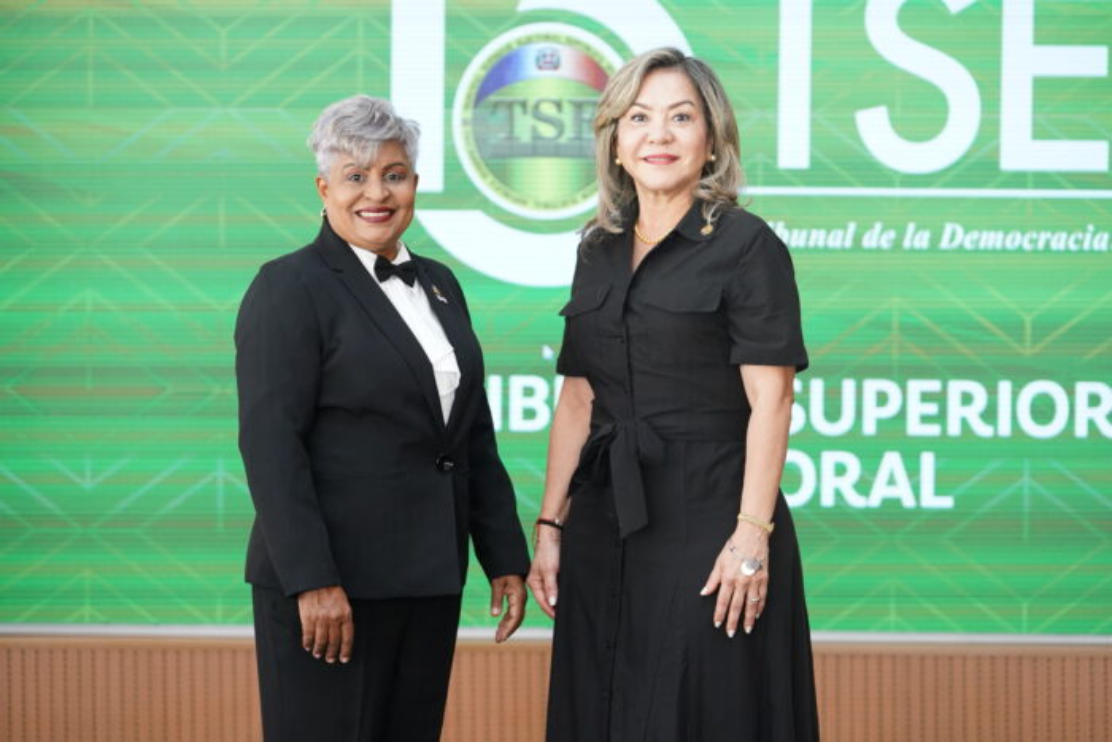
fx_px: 3584
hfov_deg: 17.6
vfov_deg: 11.8
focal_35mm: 116
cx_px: 556
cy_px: 371
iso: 5000
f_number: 3.5
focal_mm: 116
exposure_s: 1/400
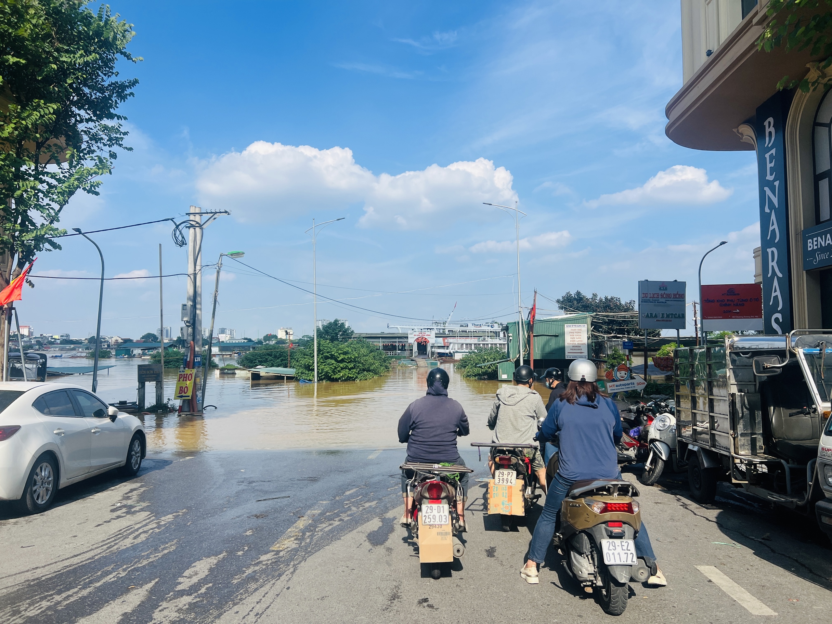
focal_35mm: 26
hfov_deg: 67.3
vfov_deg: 53.1
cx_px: 416
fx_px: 625
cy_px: 312
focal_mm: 5.7
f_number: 1.5
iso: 50
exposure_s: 1/4831
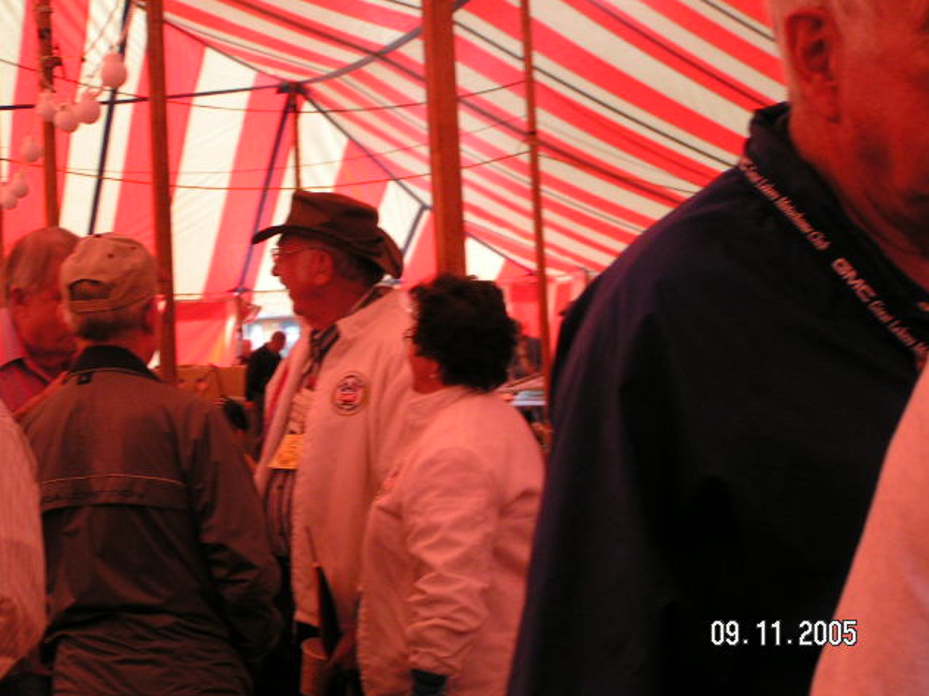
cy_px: 349
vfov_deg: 17.0
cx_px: 467
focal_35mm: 87
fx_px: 2334
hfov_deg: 22.5
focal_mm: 13.2
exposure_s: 1/100
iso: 125
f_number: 3.2
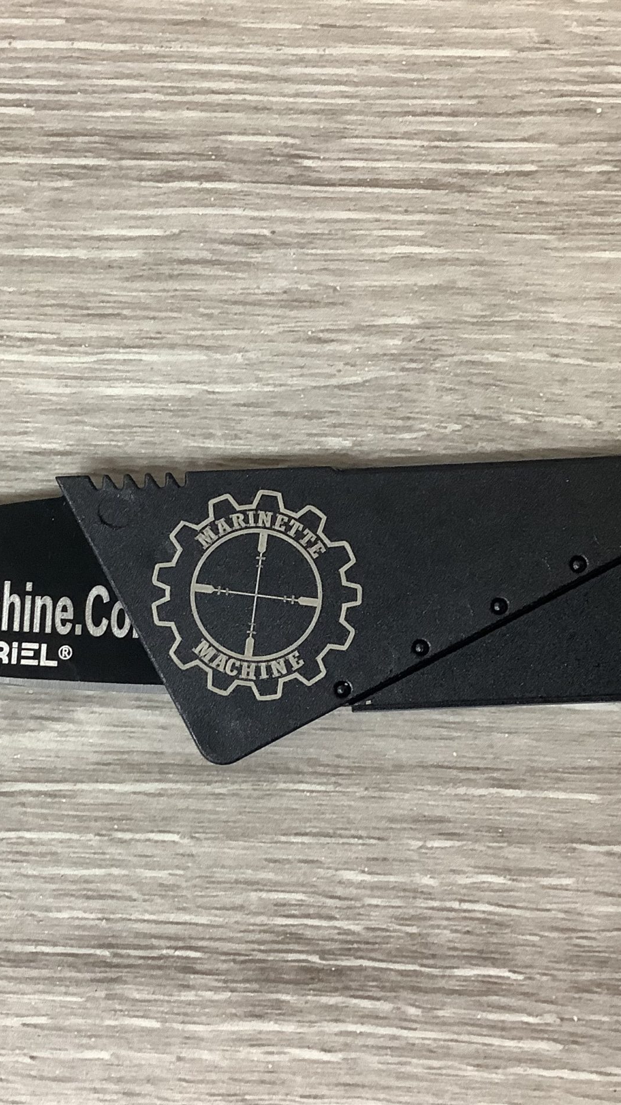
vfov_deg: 44.6
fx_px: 1347
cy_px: 545
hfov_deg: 25.9
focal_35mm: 46
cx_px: 232
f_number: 2.4
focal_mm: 3.3
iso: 160
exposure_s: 1/60
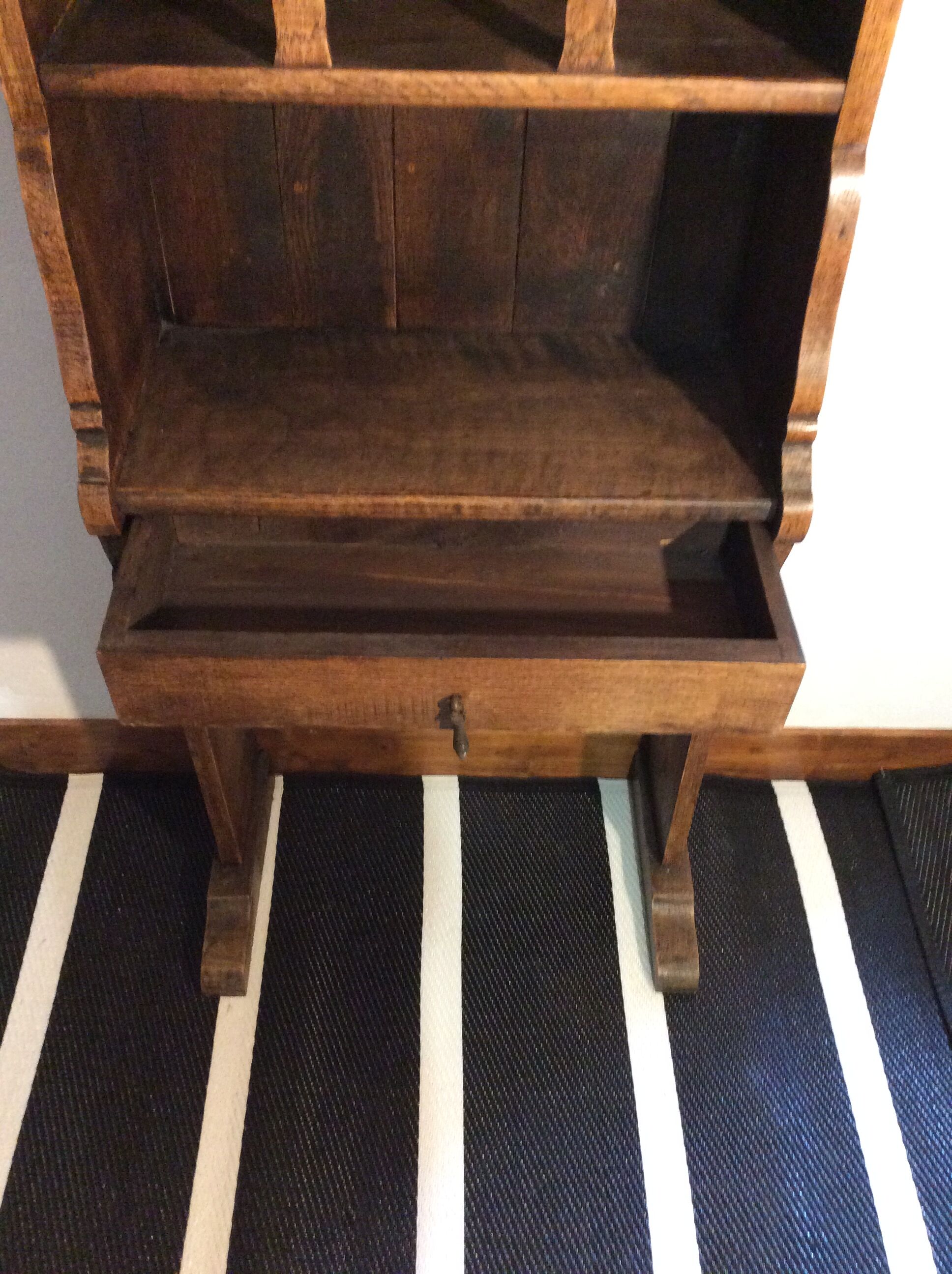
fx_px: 1177
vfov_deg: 56.9
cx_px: 476
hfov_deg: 44.1
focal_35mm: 32
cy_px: 637
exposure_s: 1/17
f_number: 2.4
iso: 320
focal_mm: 3.3
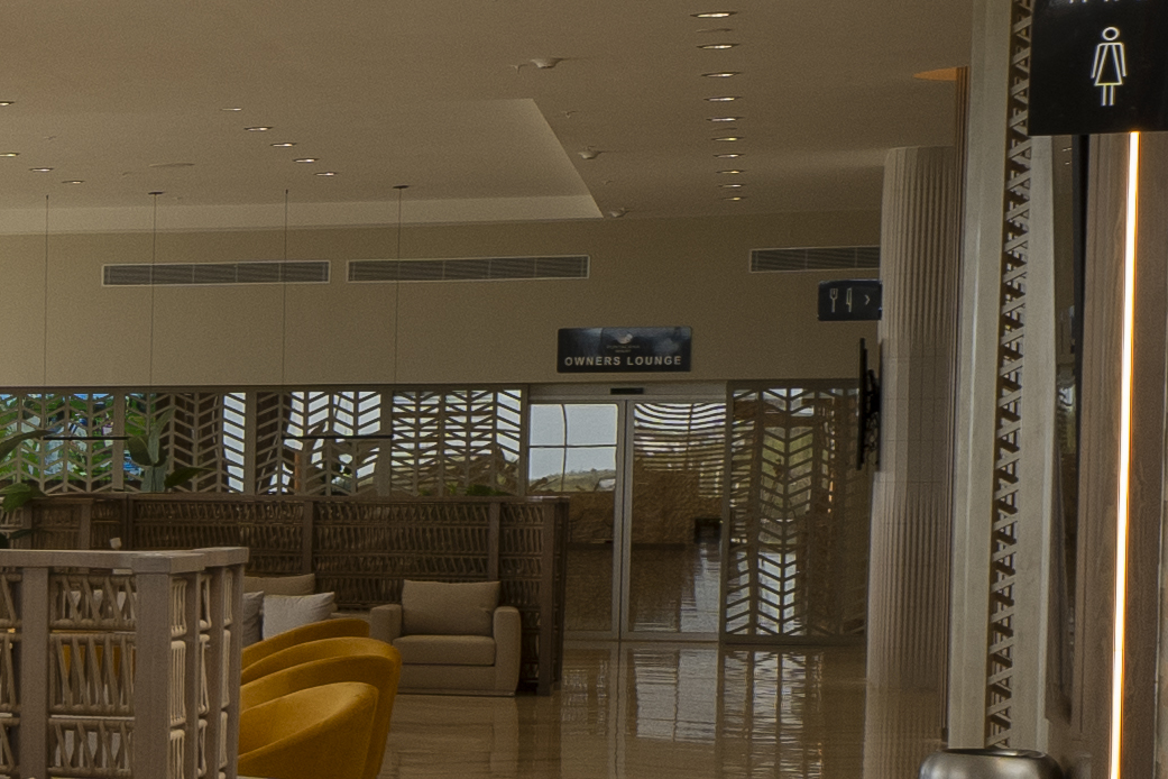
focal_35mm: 124
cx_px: -1498
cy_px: 689
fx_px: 4038
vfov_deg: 11.0
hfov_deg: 13.1
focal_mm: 21.6
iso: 320
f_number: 8
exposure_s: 1/60
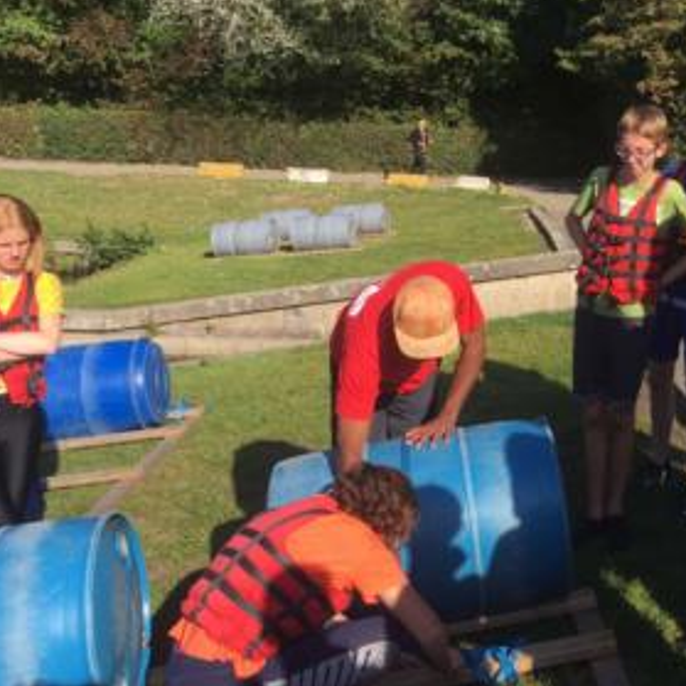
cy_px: 245
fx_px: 1031
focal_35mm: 46
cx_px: 602
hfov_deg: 34.9
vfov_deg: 36.5
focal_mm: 4.15
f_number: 2.2
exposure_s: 1/962
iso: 25
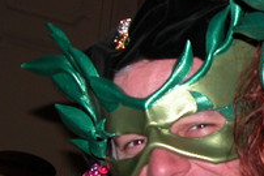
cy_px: 129
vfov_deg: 9.8
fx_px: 1027
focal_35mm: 140
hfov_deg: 14.2
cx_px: 324
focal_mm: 8.9
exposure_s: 1/60
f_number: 2.8
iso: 100
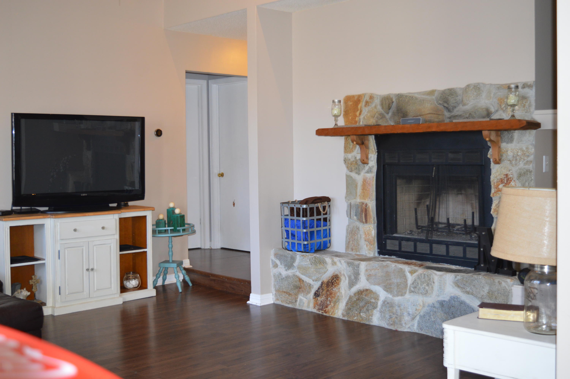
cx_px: 285
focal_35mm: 44
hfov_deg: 45.0
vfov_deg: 30.8
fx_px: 688
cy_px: 190
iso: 560
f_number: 4.2
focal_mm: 29
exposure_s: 1/60
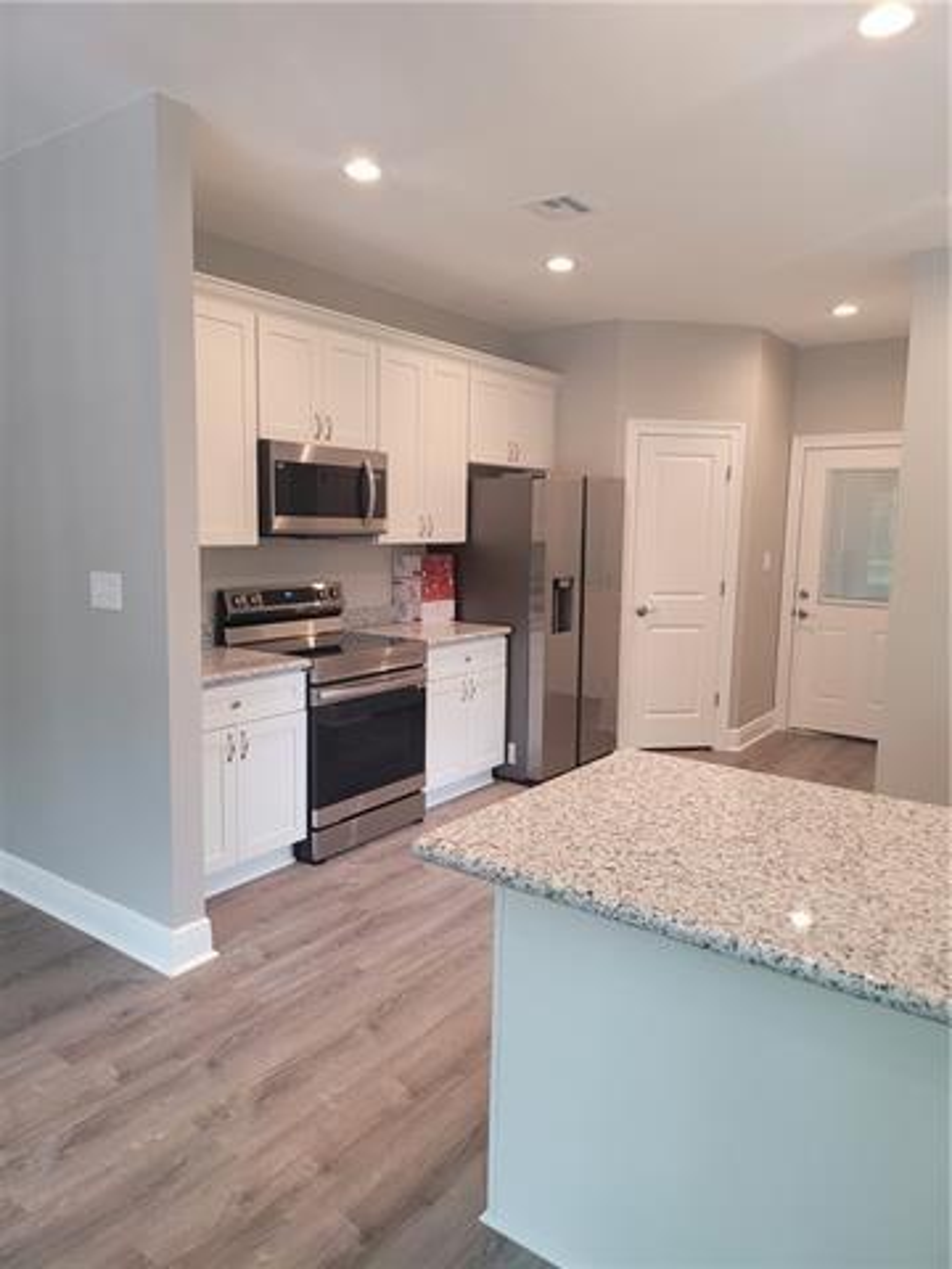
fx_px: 953
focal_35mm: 26
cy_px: 634
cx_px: 476
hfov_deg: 53.1
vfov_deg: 67.3
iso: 250
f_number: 1.8
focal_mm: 5
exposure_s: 1/120
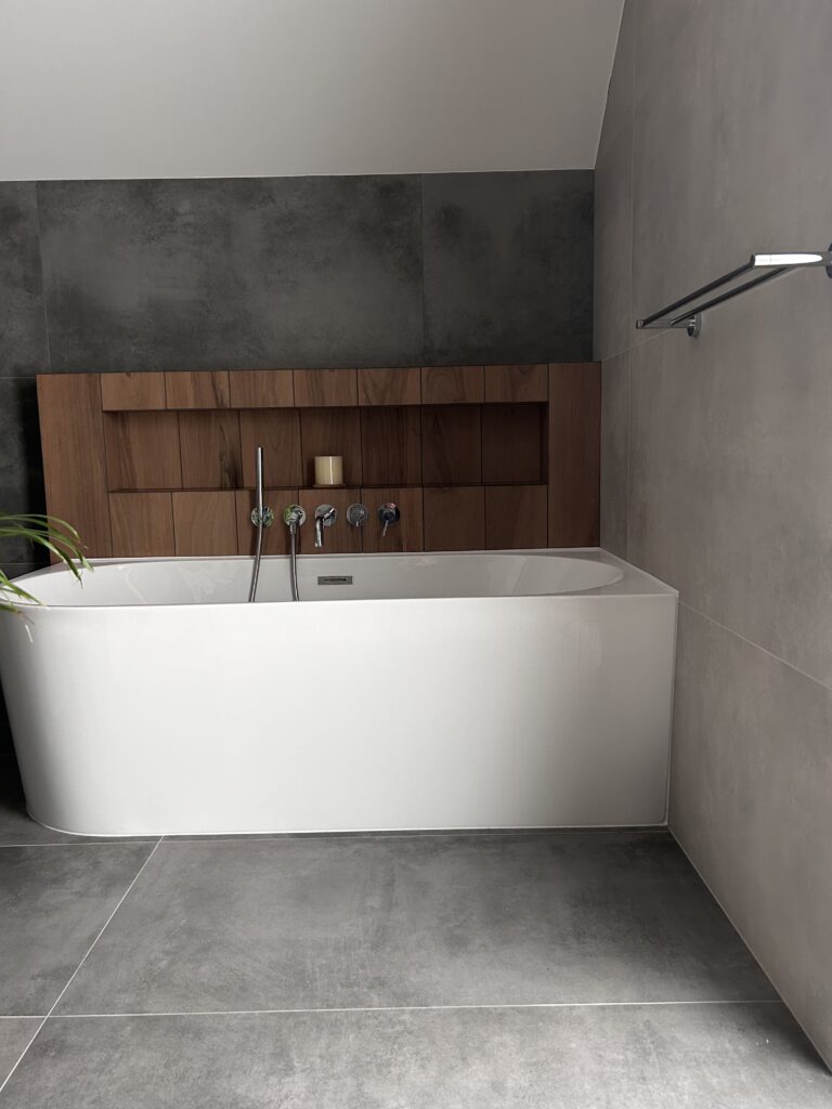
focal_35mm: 26
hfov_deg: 53.1
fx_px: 833
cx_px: 416
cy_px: 554
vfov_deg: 67.3
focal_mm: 5.7
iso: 160
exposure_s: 1/60
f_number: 1.5
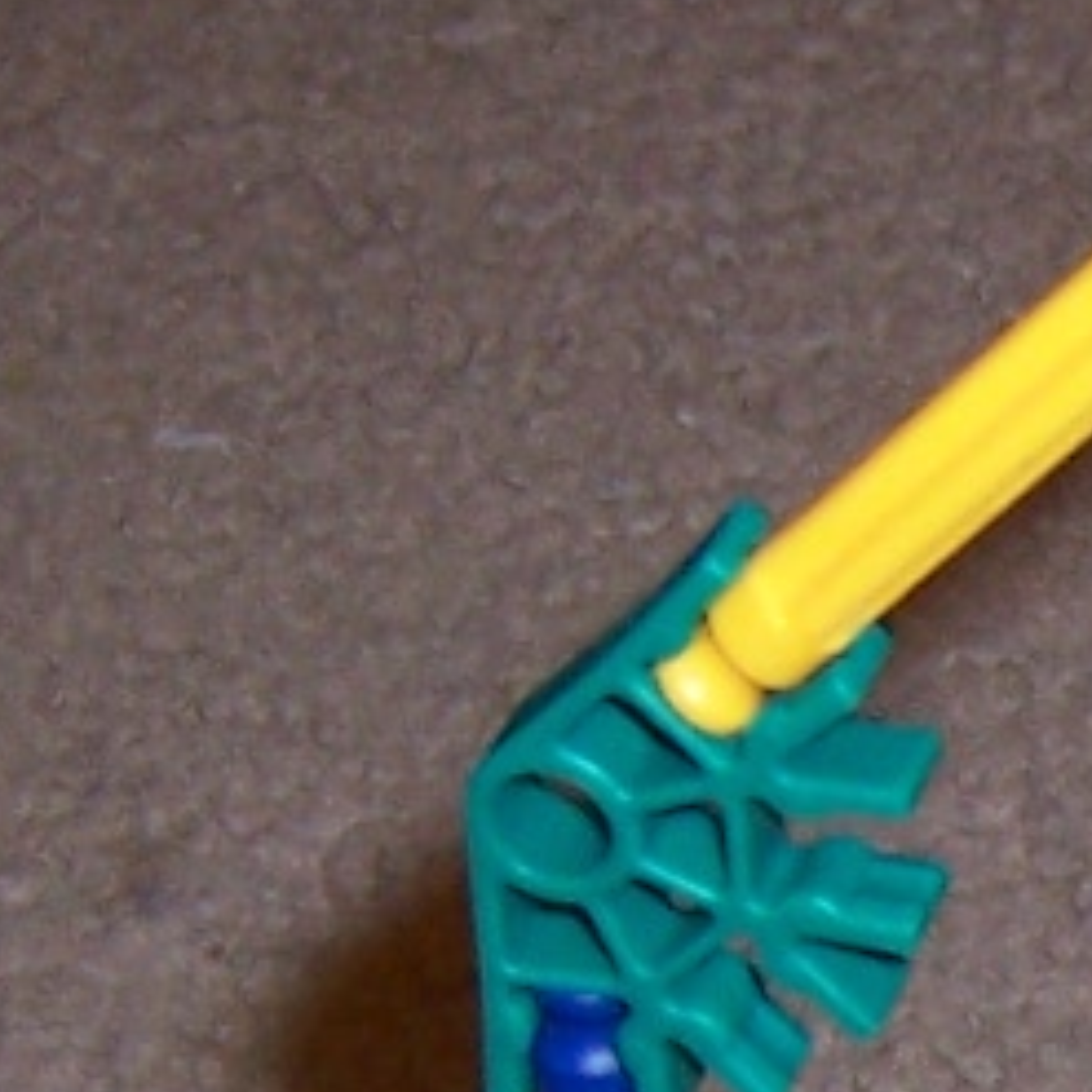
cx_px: 1742
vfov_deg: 9.2
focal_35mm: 183
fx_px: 6531
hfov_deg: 9.3
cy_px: 1777
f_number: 2.8
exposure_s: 1/60
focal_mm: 5.5
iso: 140
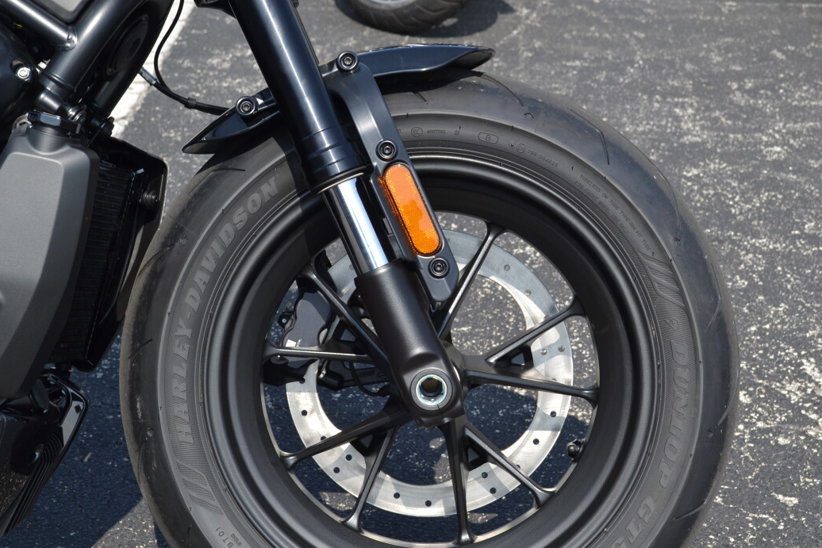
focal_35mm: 66
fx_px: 1507
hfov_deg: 30.5
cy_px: 315
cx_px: 435
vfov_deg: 20.6
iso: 100
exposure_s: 1/200
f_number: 7.1
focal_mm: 38
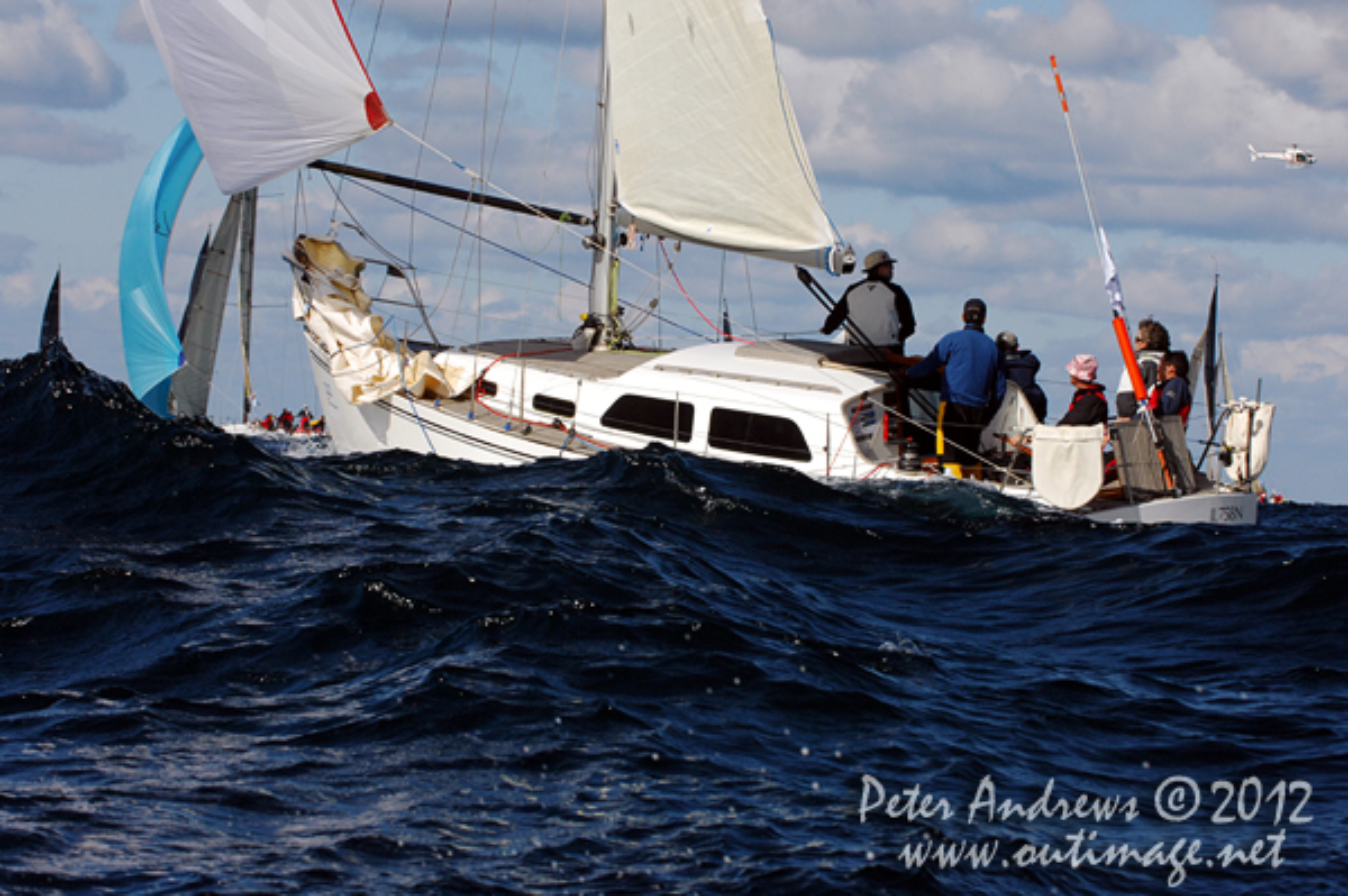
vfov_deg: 9.0
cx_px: 674
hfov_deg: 13.4
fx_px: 5724
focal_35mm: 153
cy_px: 448
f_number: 7.6
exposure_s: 1/1000
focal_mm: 102
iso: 400
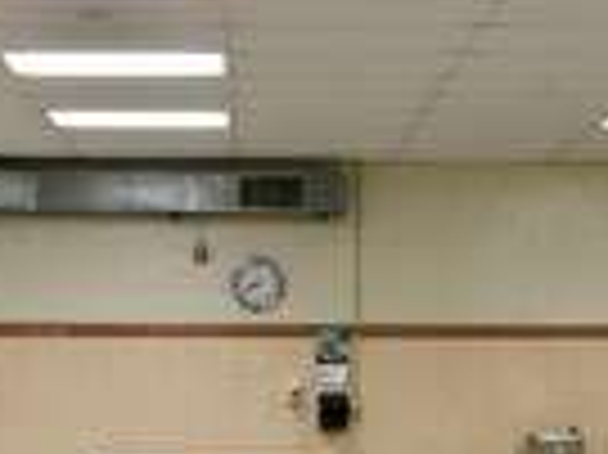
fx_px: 1509
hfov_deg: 22.7
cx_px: 221
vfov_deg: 16.8
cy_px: 454
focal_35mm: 86
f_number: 2.2
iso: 40
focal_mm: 4.15
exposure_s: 1/30
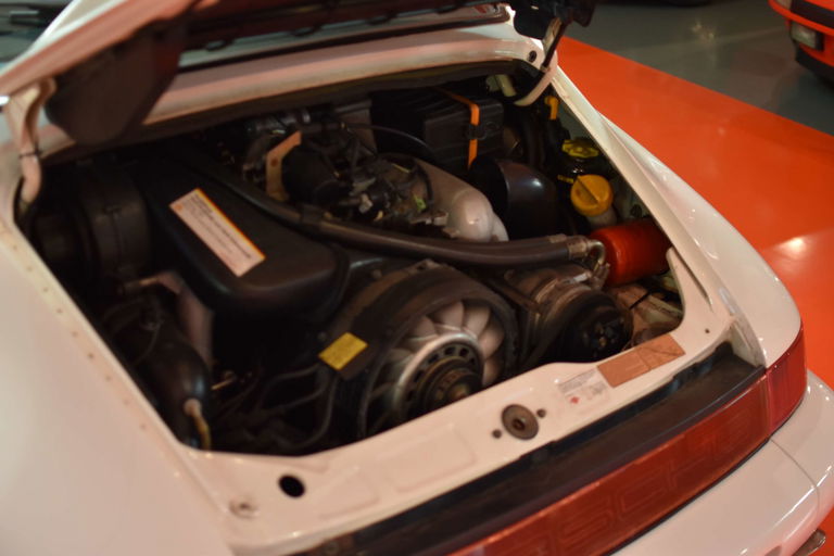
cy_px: 278
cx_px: 417
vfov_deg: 25.8
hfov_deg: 37.9
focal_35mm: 52
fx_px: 1216
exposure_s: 1/60
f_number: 1.8
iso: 900
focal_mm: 35
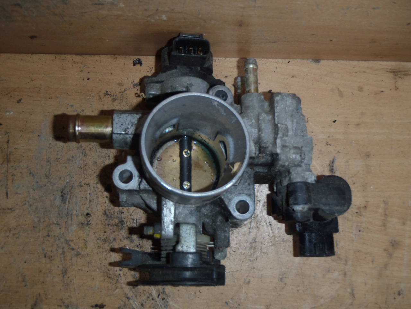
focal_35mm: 38
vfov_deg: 37.7
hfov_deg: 49.0
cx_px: 206
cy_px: 154
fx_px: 451
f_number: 4.6
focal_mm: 6.83
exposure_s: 1/40
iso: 100
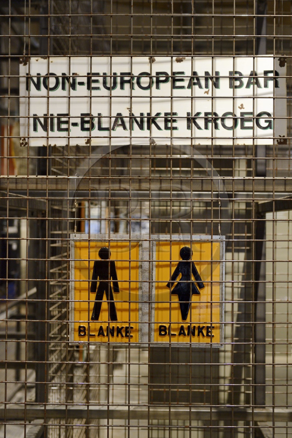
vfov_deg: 41.1
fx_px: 584
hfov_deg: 28.1
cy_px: 219
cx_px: 146
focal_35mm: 48
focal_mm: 48
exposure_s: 1/25
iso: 1600
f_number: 3.5
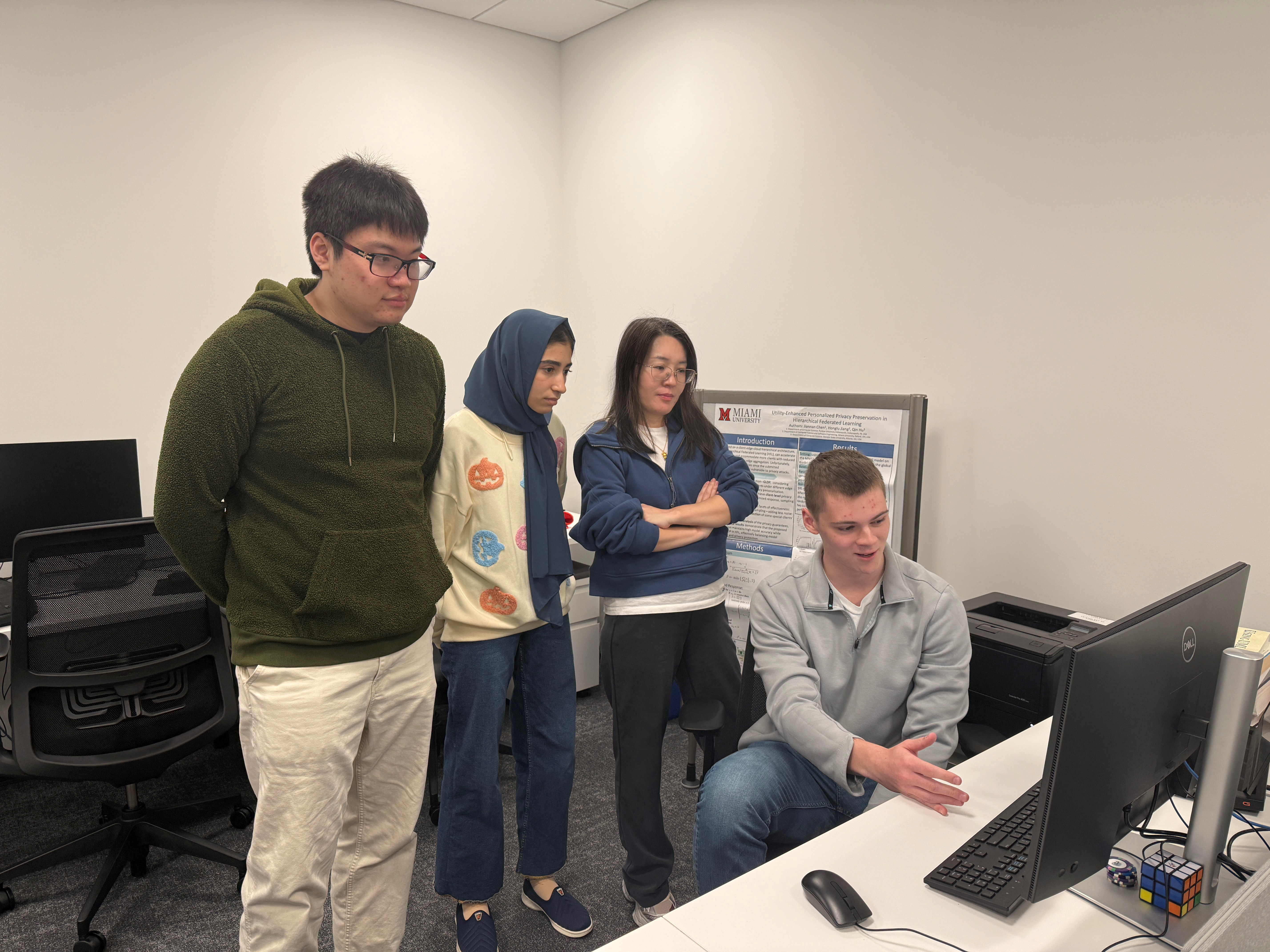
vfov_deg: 56.8
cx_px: 635
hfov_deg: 71.6
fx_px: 881
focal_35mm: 24
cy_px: 476
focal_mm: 6.76
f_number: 1.78
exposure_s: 1/120
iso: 125
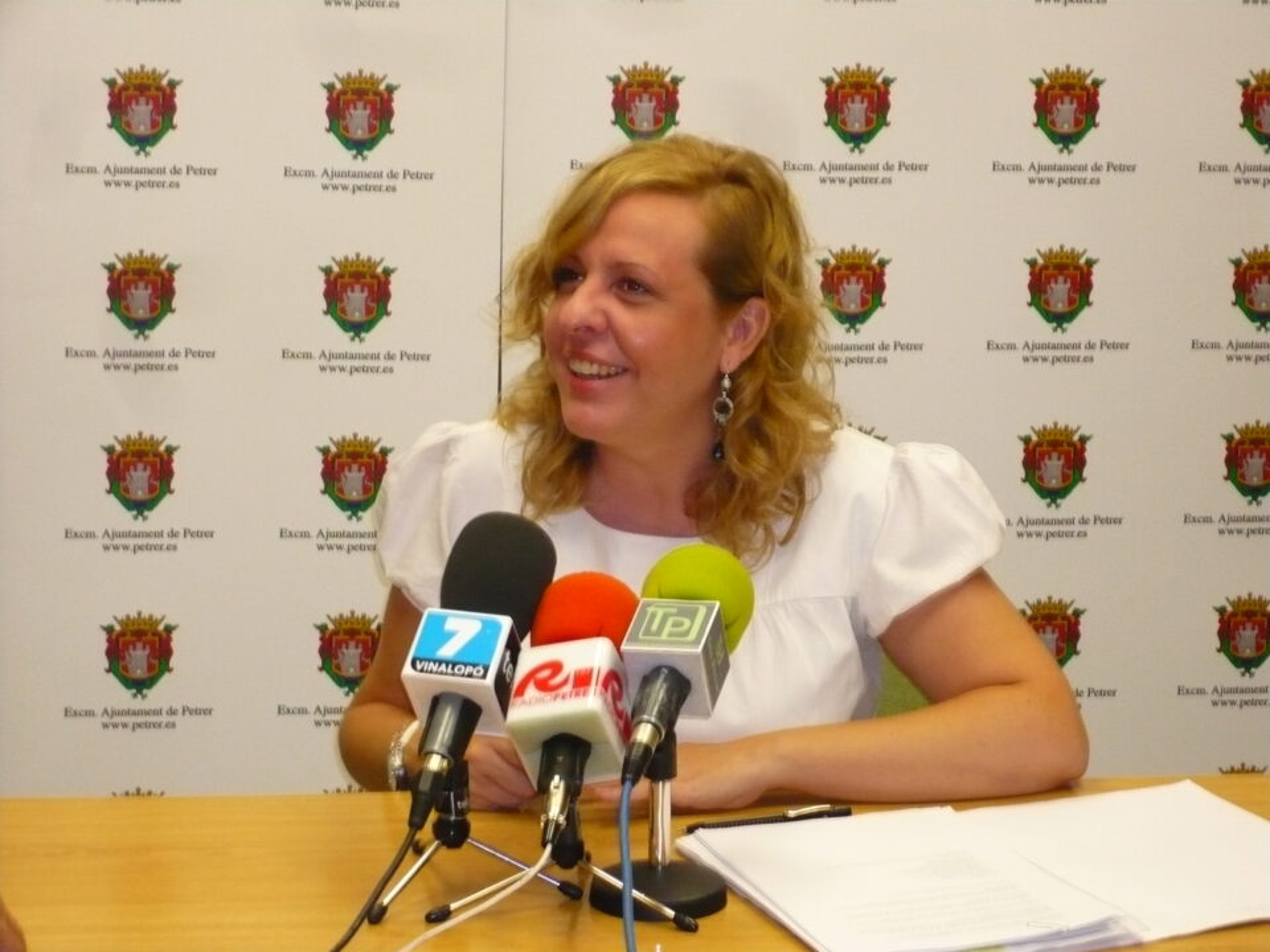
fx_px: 3852
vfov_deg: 14.1
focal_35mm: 105
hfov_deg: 18.7
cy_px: 476
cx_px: 635
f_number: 5
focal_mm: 17.4
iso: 400
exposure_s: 1/30
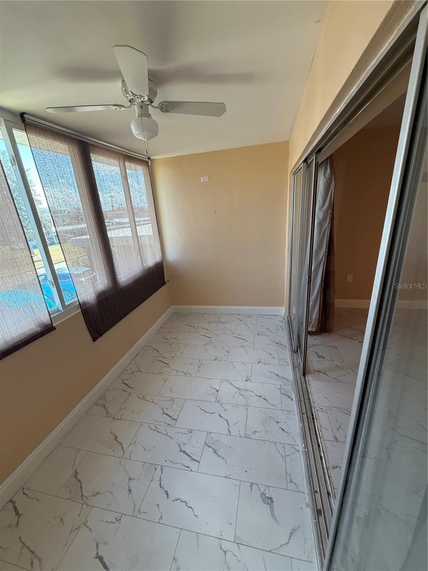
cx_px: 214
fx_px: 231
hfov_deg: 85.7
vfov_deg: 102.1
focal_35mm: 14
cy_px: 286
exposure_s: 1/120
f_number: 2.2
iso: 320
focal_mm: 2.22
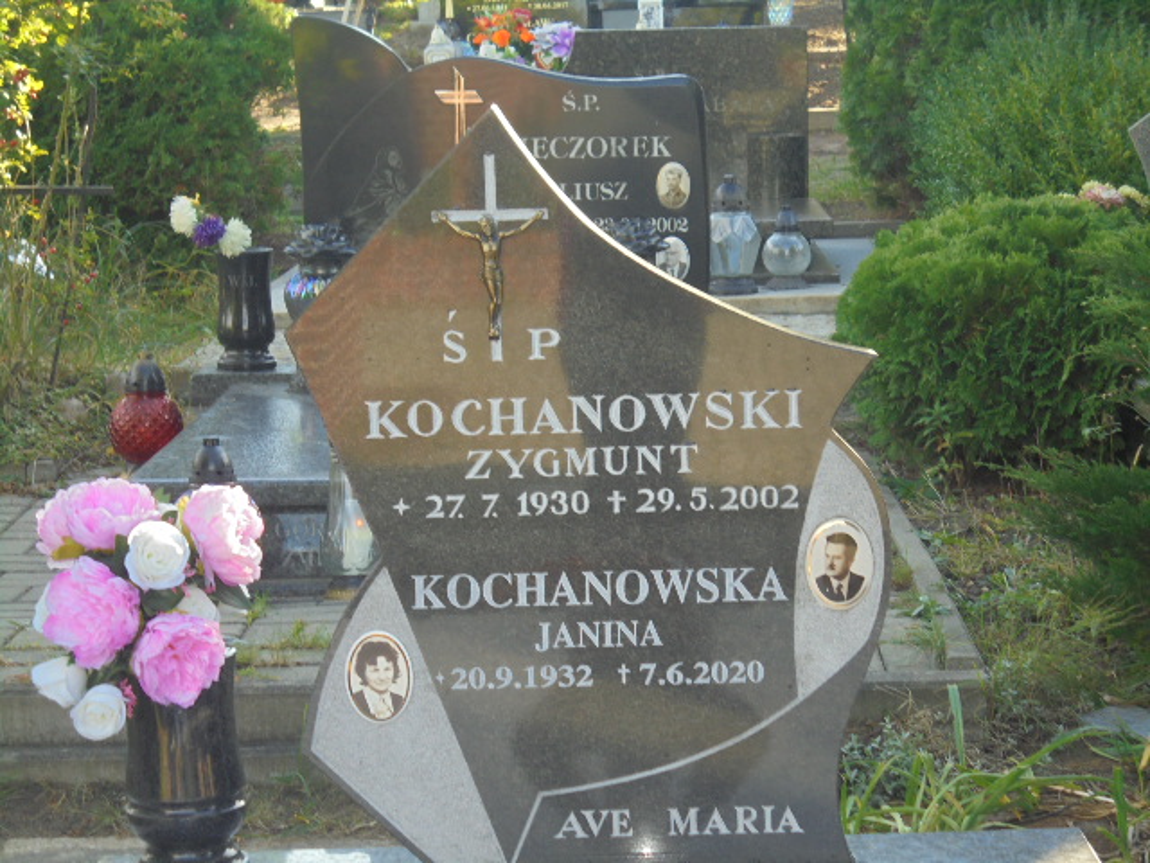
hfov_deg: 20.9
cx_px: 575
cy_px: 432
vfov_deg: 15.7
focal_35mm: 94
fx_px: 3123
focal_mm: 16.9
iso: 100
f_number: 4.7
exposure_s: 1/60
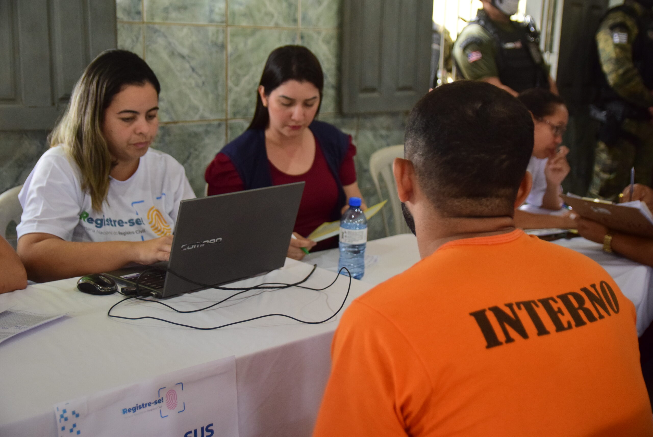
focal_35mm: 44
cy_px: 218
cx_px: 326
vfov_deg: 30.9
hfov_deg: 44.9
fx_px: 790
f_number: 2.8
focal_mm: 29
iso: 1600
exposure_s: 1/320
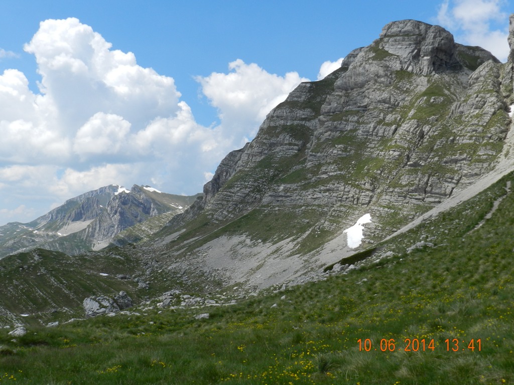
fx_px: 683
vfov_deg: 31.5
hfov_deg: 41.2
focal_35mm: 46
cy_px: 192
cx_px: 257
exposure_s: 1/800
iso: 160
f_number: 5
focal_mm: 8.1
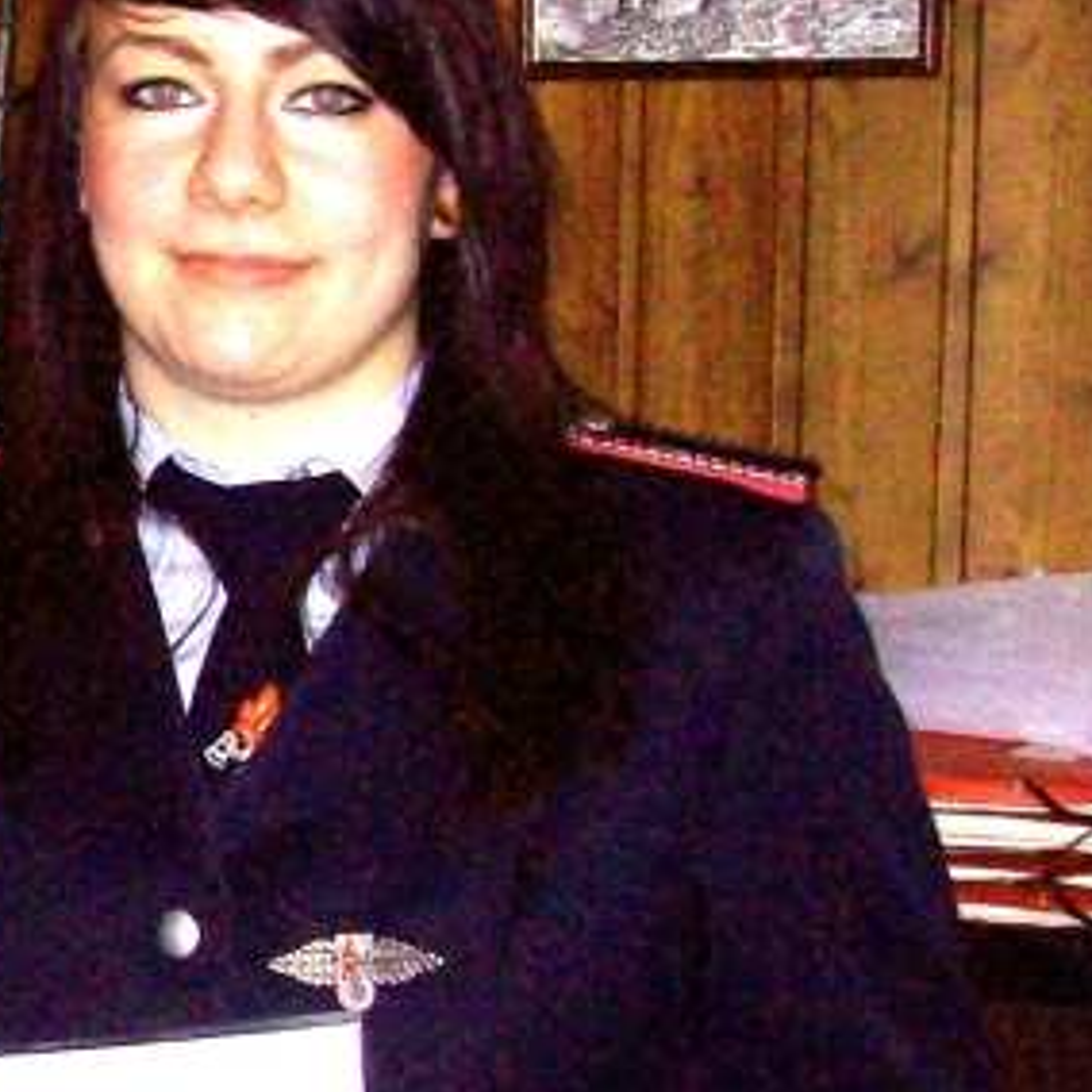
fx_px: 3997
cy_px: 571
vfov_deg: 15.6
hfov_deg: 14.4
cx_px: -596
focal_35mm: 112
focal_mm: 6
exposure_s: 1/64
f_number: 2.7
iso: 140
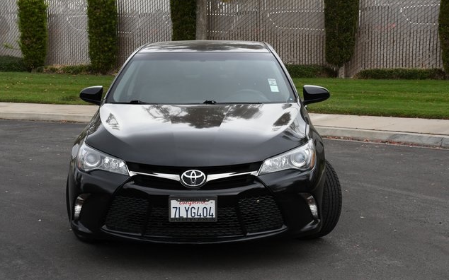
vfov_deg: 18.9
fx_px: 844
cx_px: 225
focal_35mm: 69
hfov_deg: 29.8
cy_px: 146
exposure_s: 1/400
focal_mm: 45
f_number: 10
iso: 1250
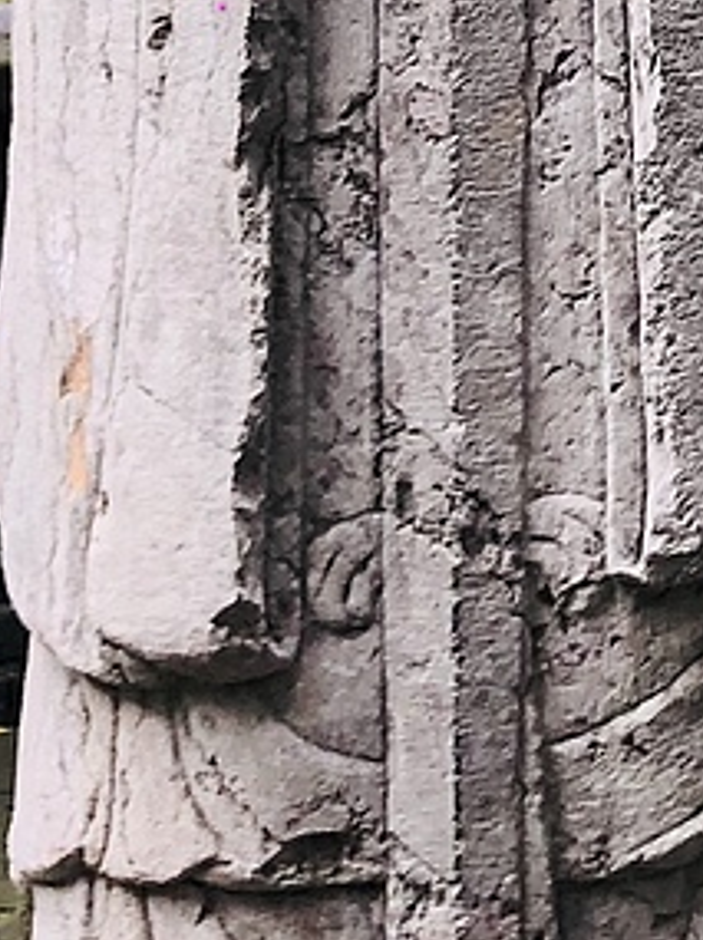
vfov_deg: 11.2
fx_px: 4559
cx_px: 541
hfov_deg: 8.8
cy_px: -566
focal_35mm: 168
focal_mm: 4
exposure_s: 1/120
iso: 50
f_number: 1.8
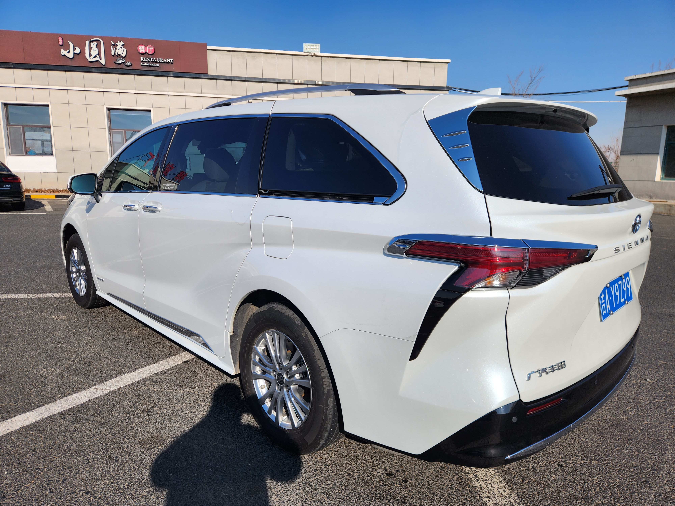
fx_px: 448
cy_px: 253
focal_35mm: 23
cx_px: 338
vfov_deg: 58.9
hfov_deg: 73.9
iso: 20
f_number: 1.8
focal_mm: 5.4
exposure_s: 1/2664
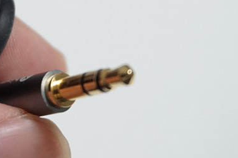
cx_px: -9
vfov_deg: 10.6
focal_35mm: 128
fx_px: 845
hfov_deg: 15.7
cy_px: -12
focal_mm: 30
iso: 1250
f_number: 5
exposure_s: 1/60
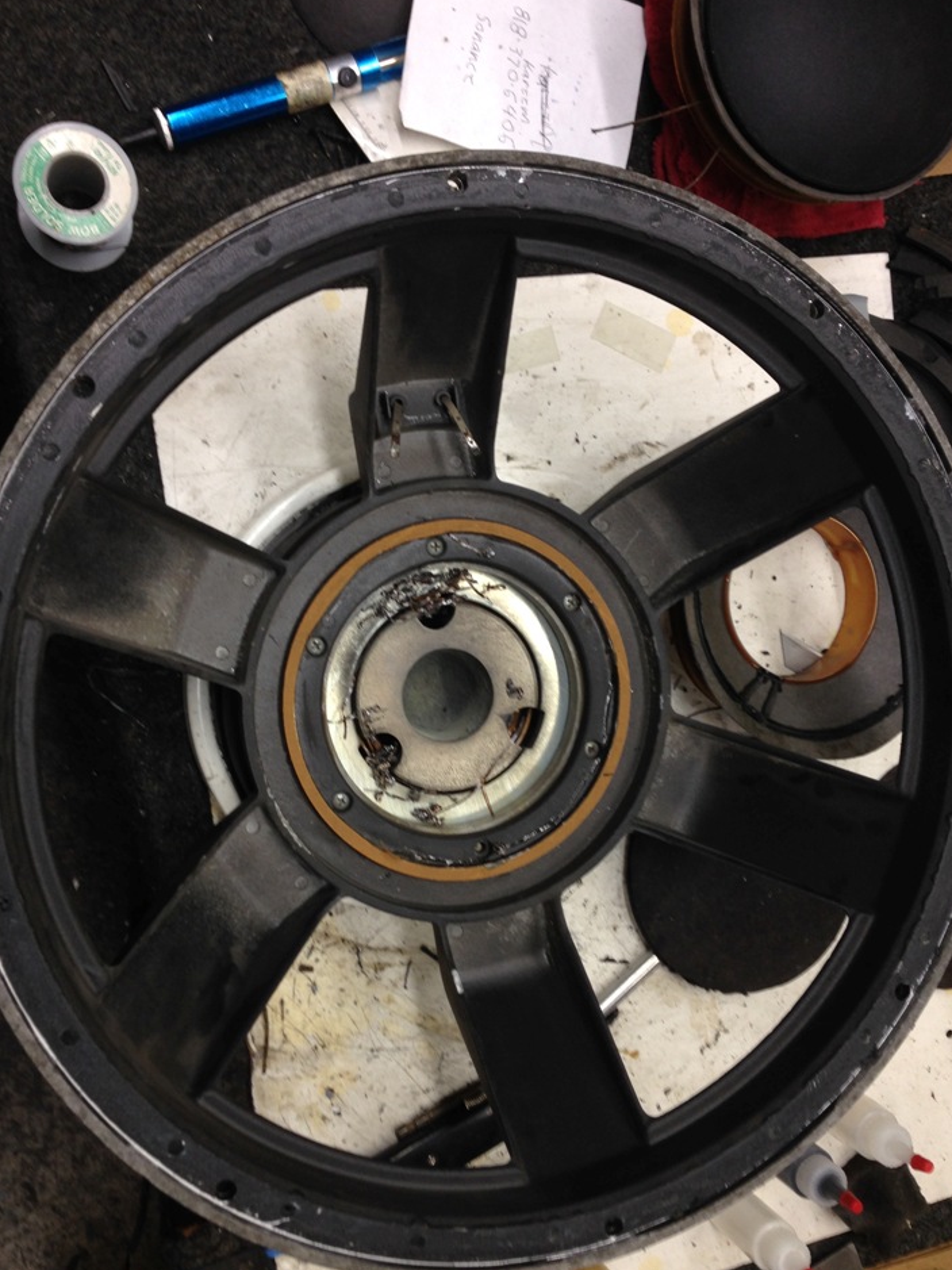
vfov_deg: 51.4
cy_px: 640
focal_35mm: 36
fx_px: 1320
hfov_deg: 39.6
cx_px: 487
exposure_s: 1/20
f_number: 2.4
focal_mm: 4.12
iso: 50
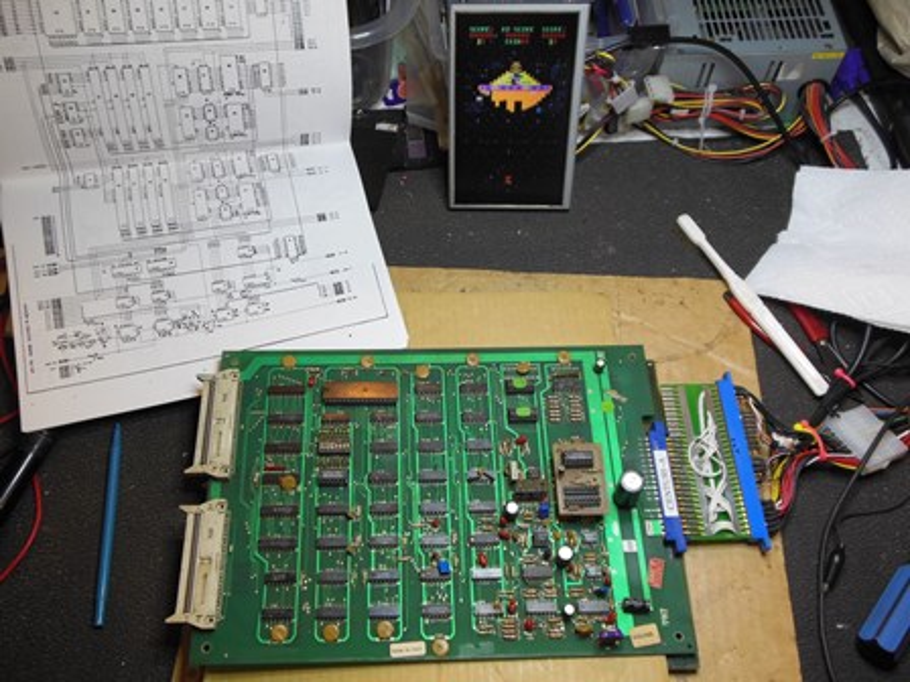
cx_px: 455
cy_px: 341
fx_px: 762
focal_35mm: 29
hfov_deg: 61.7
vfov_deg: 48.2
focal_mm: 5.2
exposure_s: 1/30
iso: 200
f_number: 3.3
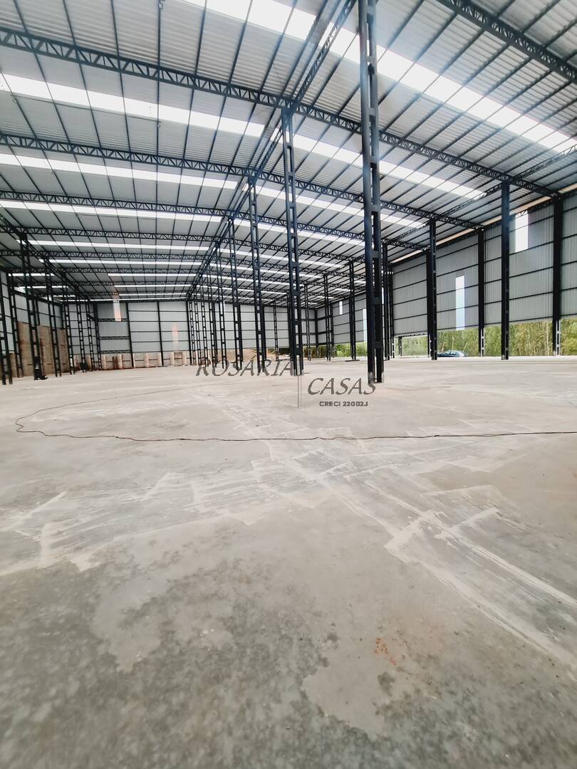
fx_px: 289
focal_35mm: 13
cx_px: 288
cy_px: 384
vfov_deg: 106.2
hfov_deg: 89.9
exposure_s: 1/60
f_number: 2.2
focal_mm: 2.2
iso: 200
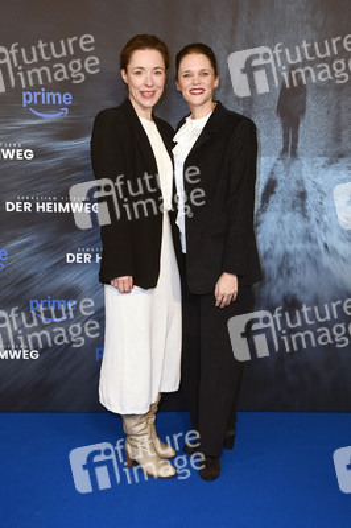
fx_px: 645
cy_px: 264
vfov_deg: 44.5
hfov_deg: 30.5
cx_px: 176
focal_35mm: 44
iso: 1600
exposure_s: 1/250
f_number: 6.3
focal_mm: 44
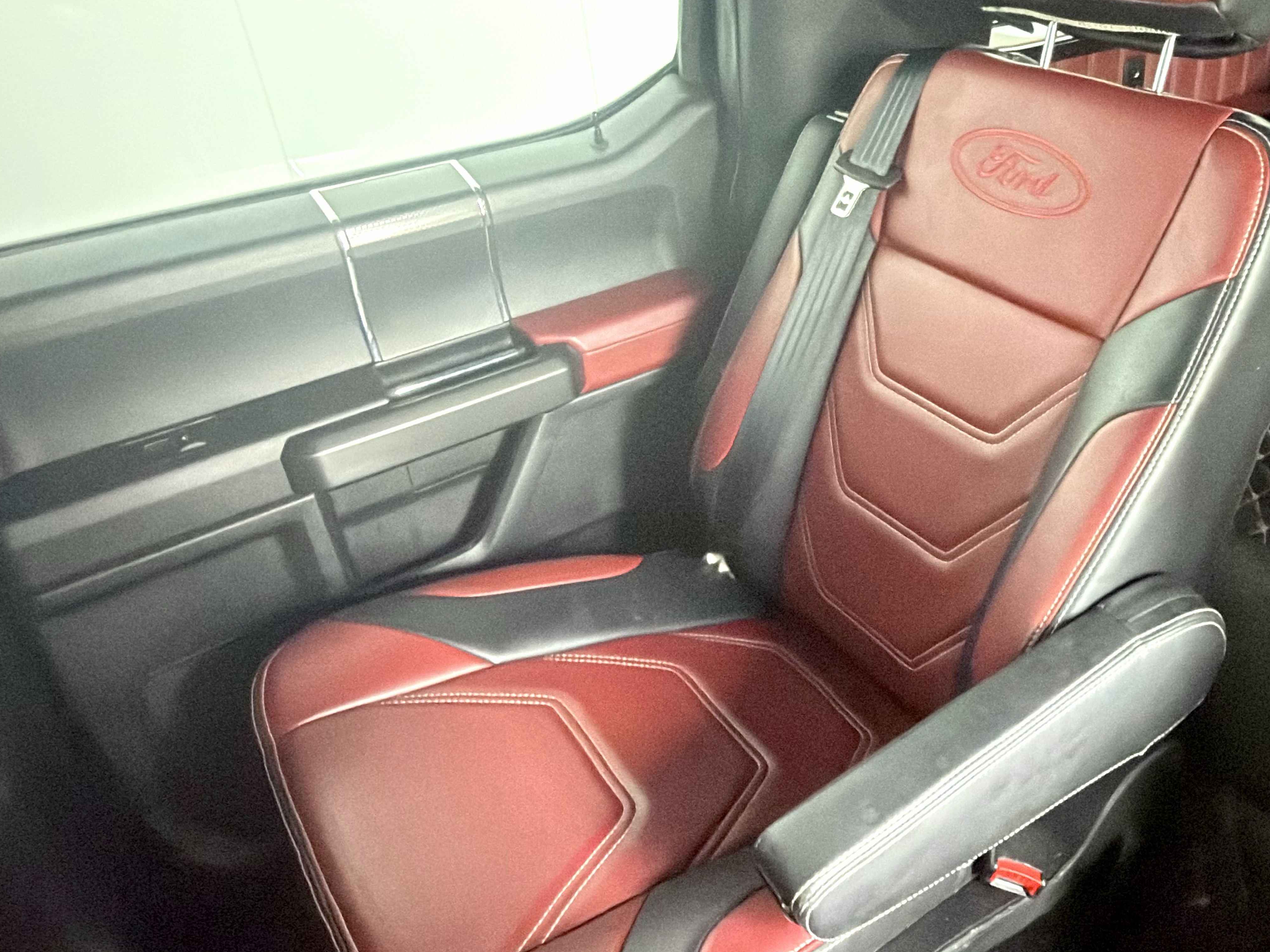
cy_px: 386
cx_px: 909
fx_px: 1027
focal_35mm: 28
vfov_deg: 49.5
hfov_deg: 60.9
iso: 1000
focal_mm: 2.22
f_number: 2.2
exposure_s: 1/15
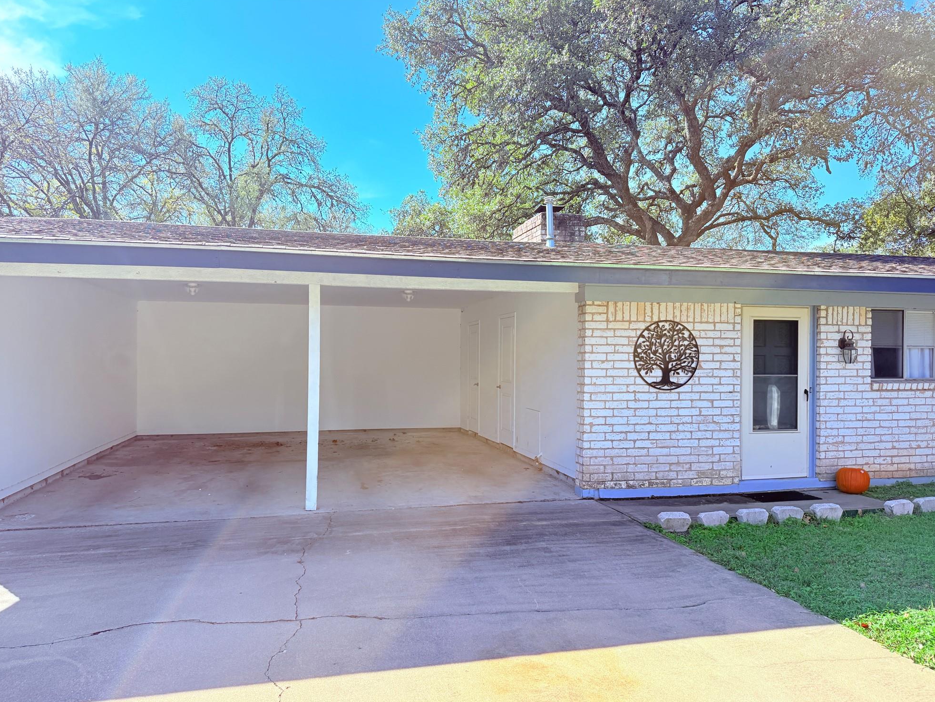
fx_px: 675
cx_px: 468
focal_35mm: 25
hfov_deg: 69.4
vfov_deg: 54.9
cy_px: 360
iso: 100
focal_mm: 6.76
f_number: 1.78
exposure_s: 1/2445
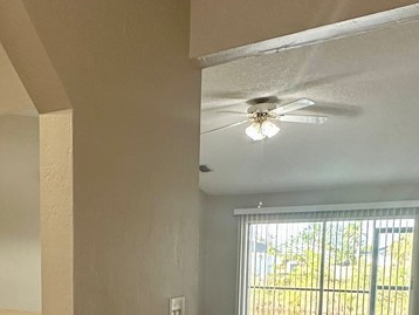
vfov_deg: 33.4
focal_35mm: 40
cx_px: 116
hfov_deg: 45.5
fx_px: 484
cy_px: 303
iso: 200
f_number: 2.2
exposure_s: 1/120
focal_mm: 2.22
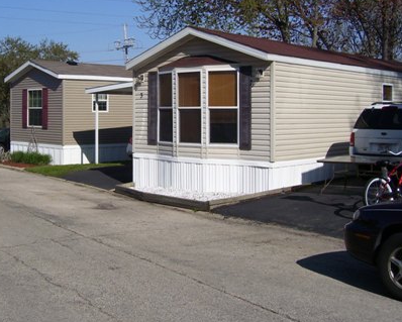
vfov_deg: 30.0
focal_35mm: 50
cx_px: 128
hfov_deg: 36.9
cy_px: 100
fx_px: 595
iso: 80
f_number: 4.8
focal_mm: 5.6
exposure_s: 1/1000
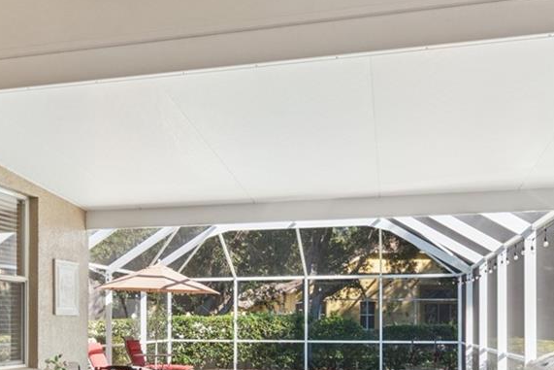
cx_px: 188
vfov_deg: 30.9
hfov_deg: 45.7
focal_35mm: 42
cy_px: 310
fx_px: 646
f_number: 7.1
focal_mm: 10
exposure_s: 1/8
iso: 100
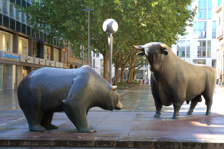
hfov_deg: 33.4
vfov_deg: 22.6
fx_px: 373
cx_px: 112
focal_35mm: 60
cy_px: 74
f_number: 8
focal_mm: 40
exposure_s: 1/30
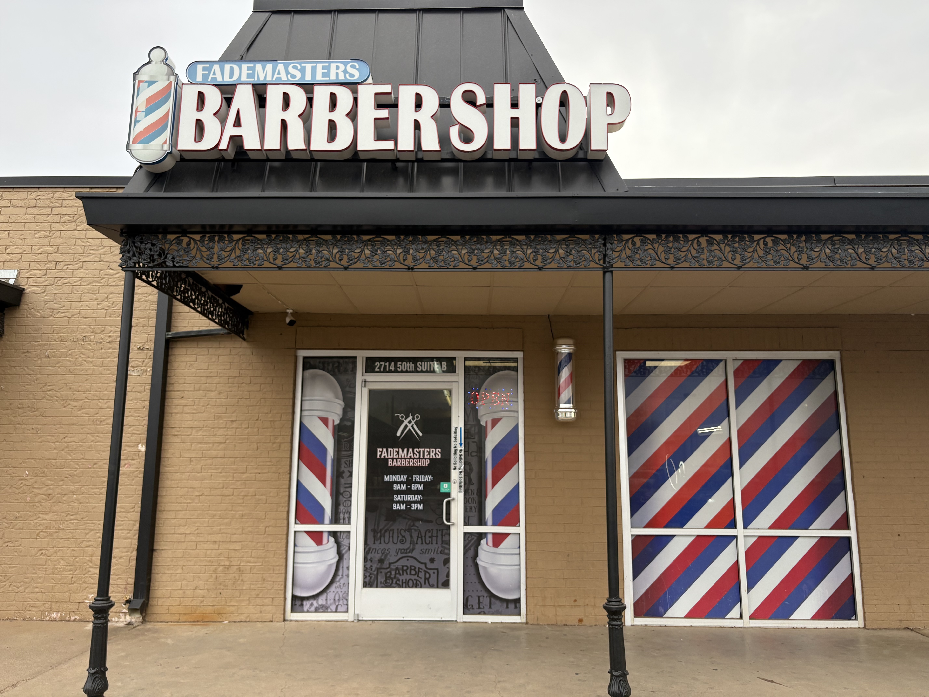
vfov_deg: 53.1
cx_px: 464
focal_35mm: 26
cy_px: 348
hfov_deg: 67.3
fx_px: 698
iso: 50
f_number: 1.6
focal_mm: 5.96
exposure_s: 1/907
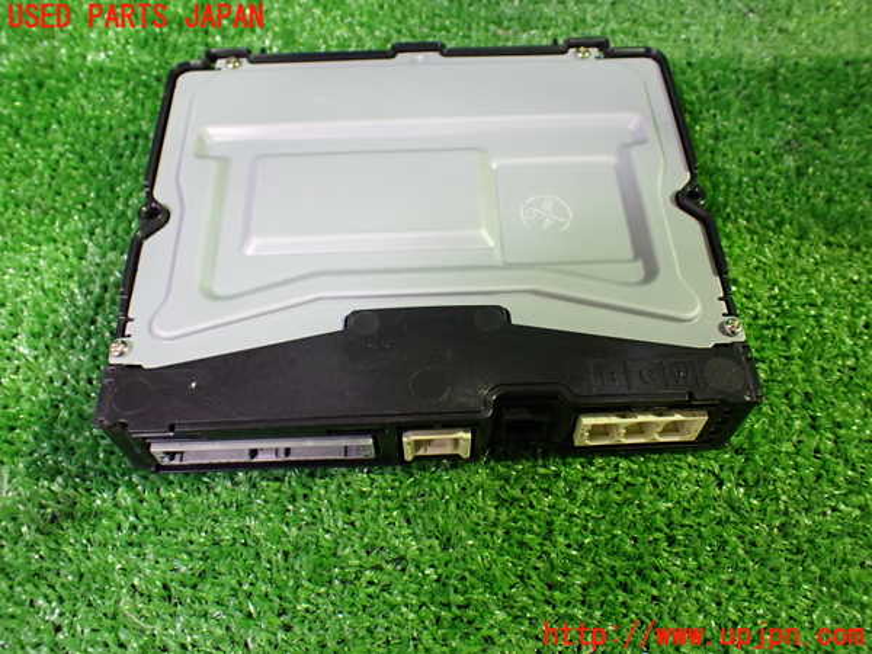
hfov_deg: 60.0
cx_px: 436
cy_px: 327
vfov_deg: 46.8
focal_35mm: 30
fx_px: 756
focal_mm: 5.4
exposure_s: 1/50
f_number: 2.3
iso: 800
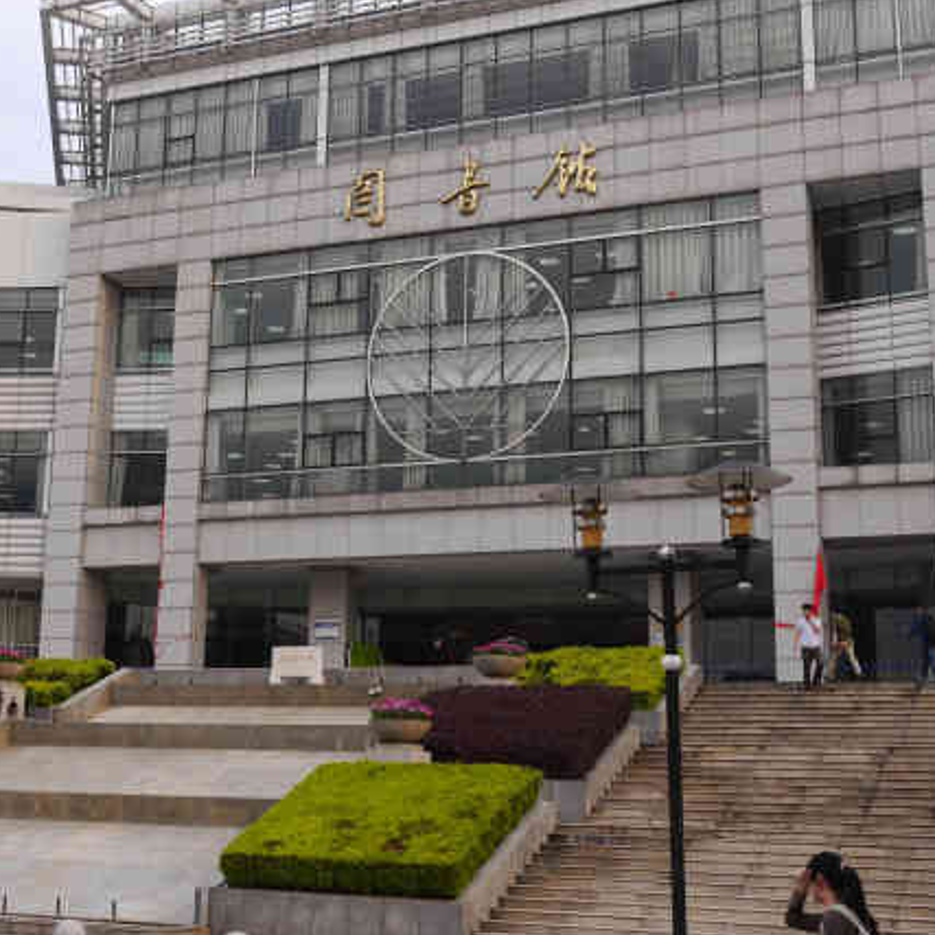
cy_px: 377
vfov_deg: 29.5
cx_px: 311
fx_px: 1772
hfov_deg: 29.3
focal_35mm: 58
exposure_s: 1/400
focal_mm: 20
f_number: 3.5
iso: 160
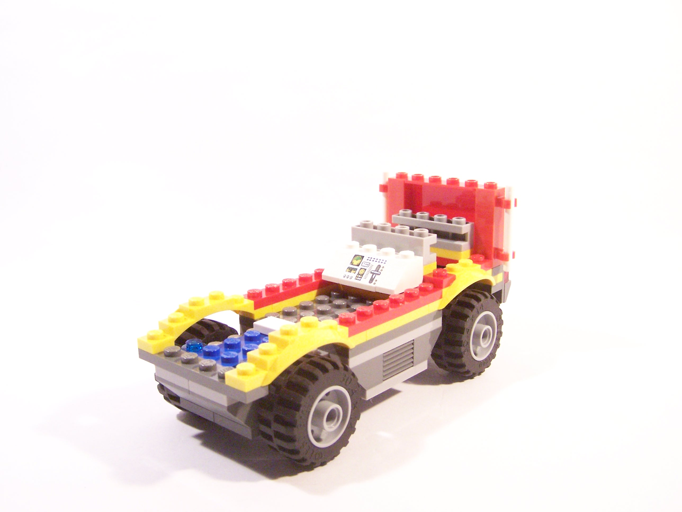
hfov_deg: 49.0
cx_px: 341
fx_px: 749
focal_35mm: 38
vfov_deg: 37.7
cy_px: 256
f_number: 3.6
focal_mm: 6.3
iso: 400
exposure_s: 1/30
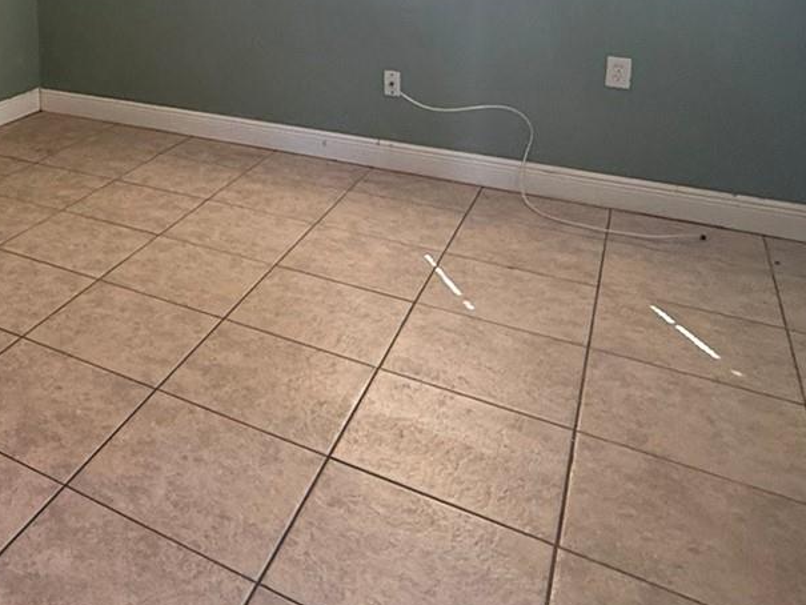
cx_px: -15
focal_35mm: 37
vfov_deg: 33.4
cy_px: -69
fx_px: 862
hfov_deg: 42.6
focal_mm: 2.22
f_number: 2.2
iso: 250
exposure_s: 1/120
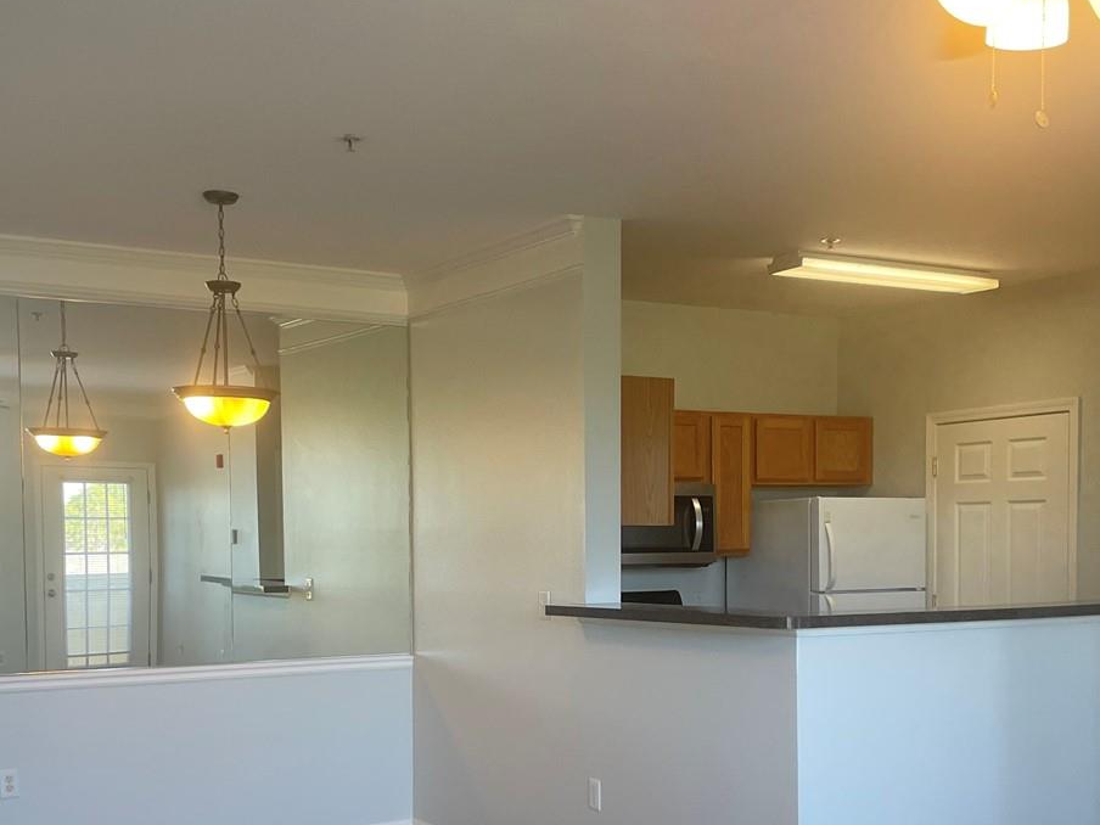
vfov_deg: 30.9
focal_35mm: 46
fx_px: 1462
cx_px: 545
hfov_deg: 41.2
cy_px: 640
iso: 100
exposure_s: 1/120
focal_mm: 4.2
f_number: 1.6
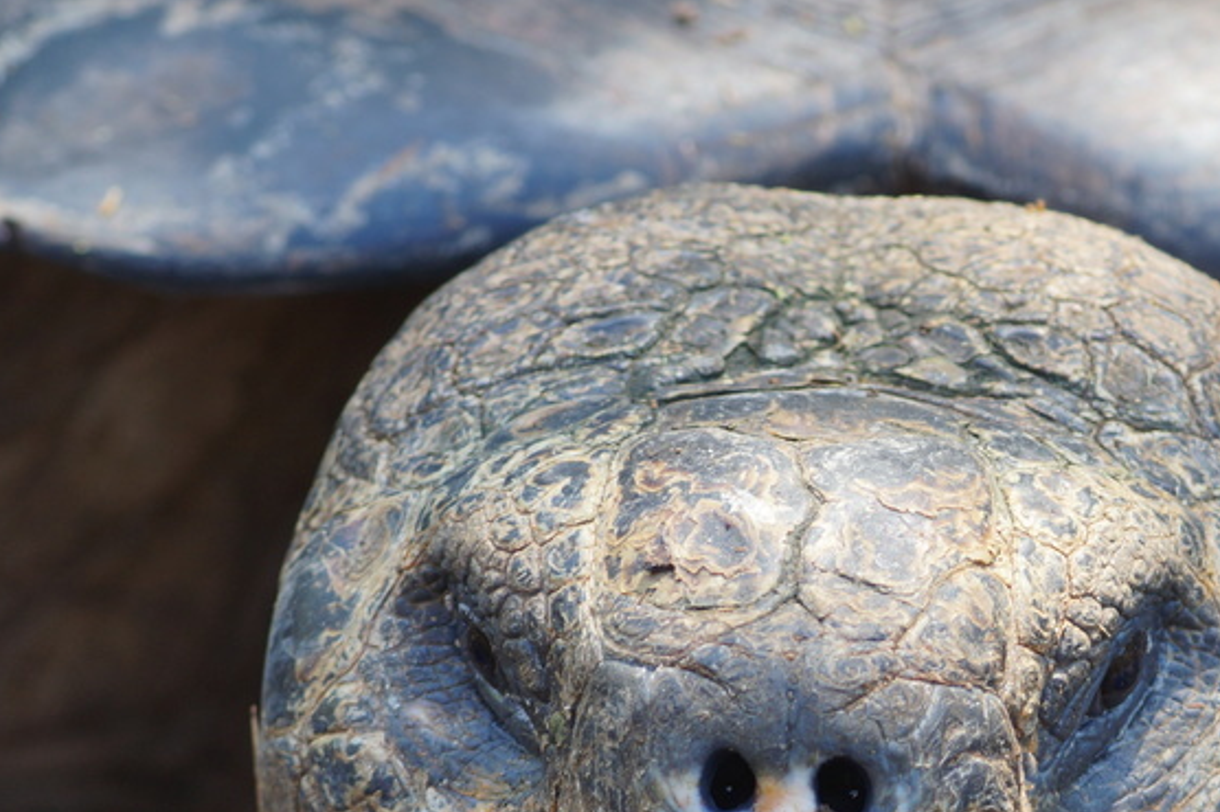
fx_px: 14429
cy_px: 798
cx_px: 913
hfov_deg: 4.8
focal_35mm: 426
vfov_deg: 3.2
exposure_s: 1/30
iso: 100
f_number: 7.1
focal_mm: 135
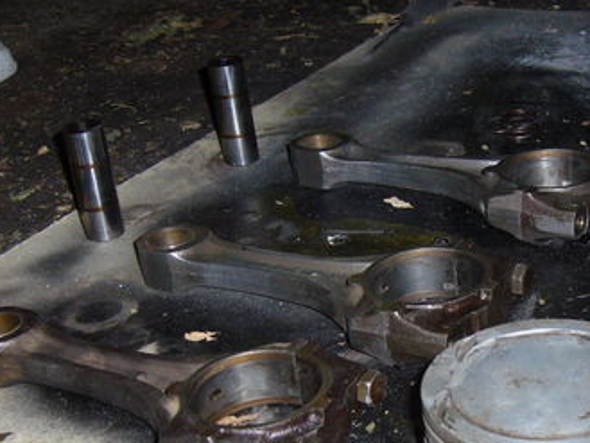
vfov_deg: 21.4
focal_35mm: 68
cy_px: 343
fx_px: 1159
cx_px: 463
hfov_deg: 28.0
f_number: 2.8
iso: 100
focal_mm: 5.8
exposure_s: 1/30
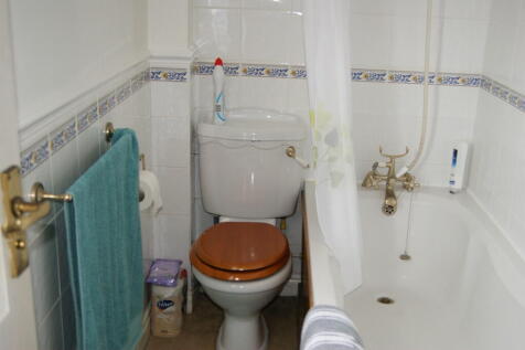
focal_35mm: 42
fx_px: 612
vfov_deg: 31.9
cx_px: 262
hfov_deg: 46.4
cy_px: 175
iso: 400
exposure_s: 1/60
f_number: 4.5
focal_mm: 28
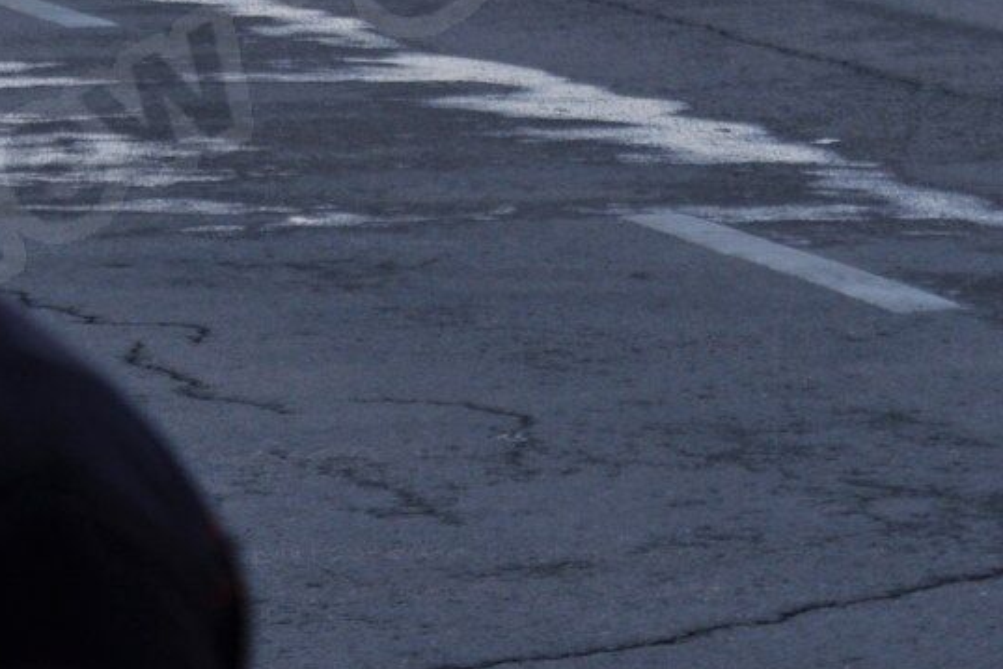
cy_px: -533
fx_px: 7942
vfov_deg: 4.8
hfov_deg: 7.2
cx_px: 1243
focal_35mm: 285
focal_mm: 50
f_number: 2.8
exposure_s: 1/160
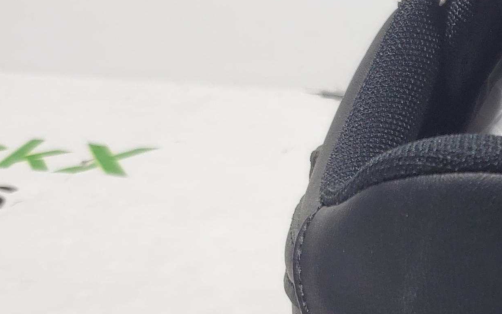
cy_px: 310
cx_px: 789
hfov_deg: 19.5
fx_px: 1231
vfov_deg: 14.3
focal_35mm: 90
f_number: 1.5
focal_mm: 4.3
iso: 50
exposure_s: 1/347
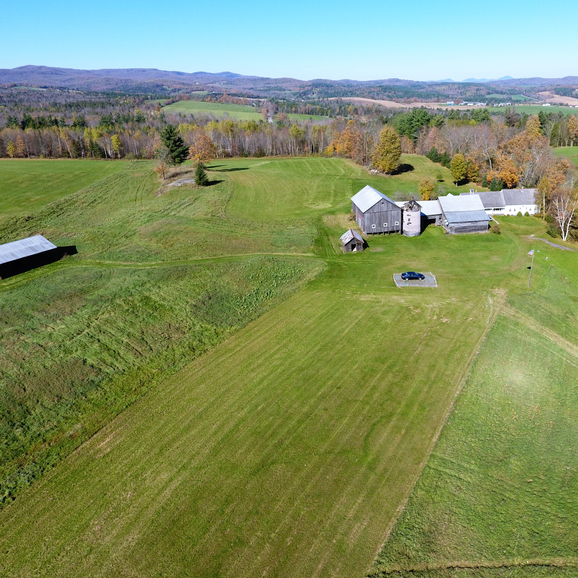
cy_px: 288
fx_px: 453
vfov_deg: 65.0
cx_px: 359
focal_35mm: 24
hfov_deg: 64.1
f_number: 2.8
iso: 100
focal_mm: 3.61
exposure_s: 1/643
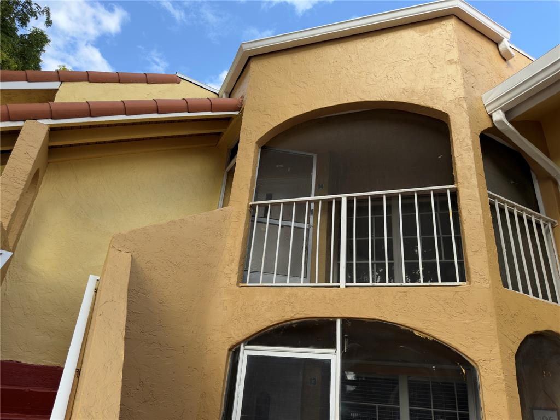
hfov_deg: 71.6
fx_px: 388
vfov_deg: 56.8
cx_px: 280
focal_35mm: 24
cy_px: 210
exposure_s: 1/1193
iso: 64
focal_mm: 6.76
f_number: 1.78
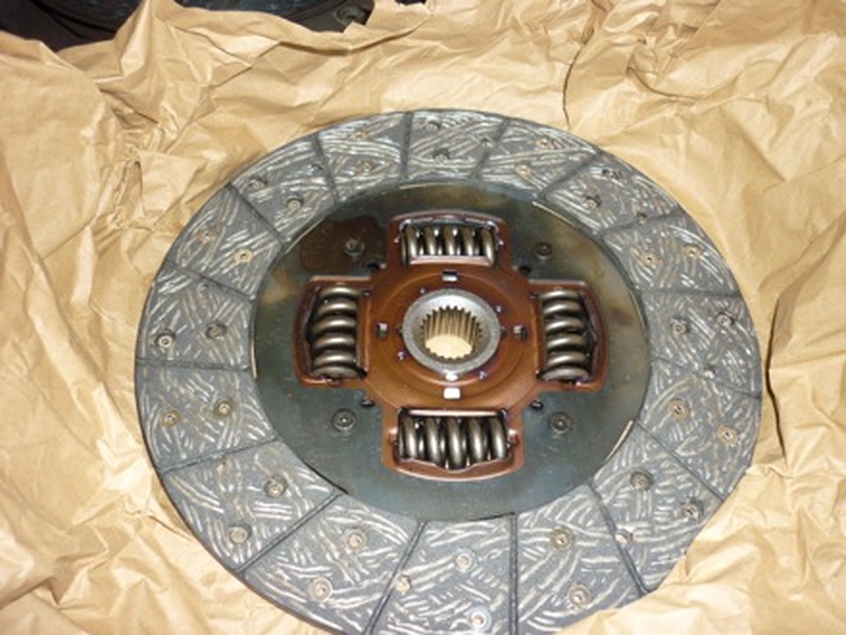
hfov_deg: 55.4
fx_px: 807
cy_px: 318
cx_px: 423
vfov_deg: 42.9
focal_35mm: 33
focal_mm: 5.5
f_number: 2.8
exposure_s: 1/30
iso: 100
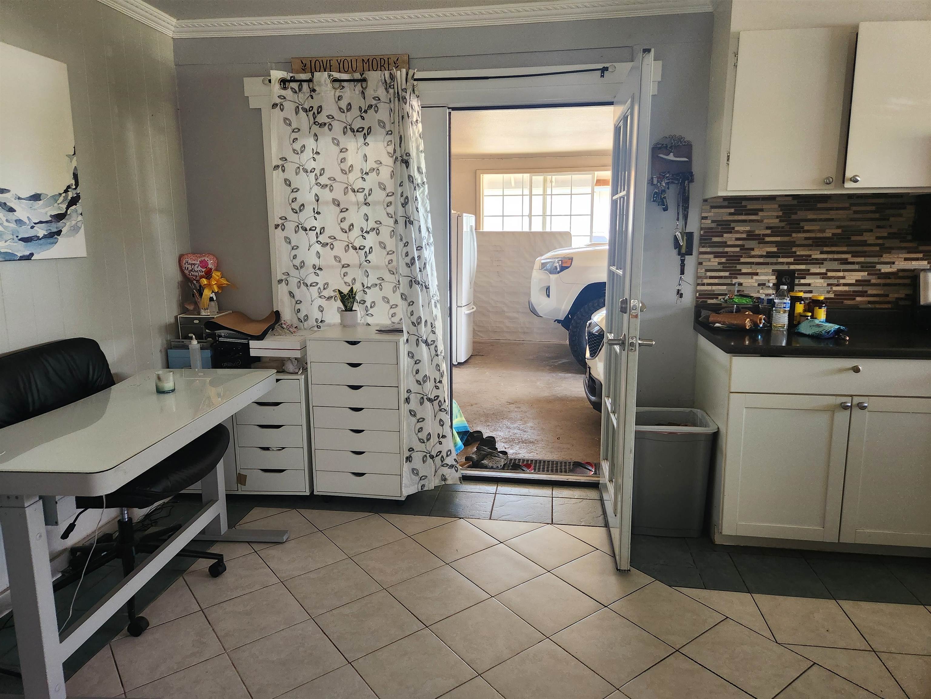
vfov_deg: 58.9
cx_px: 466
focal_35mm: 23
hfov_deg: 73.9
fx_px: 619
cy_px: 350
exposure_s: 1/120
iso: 400
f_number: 1.8
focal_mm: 5.4
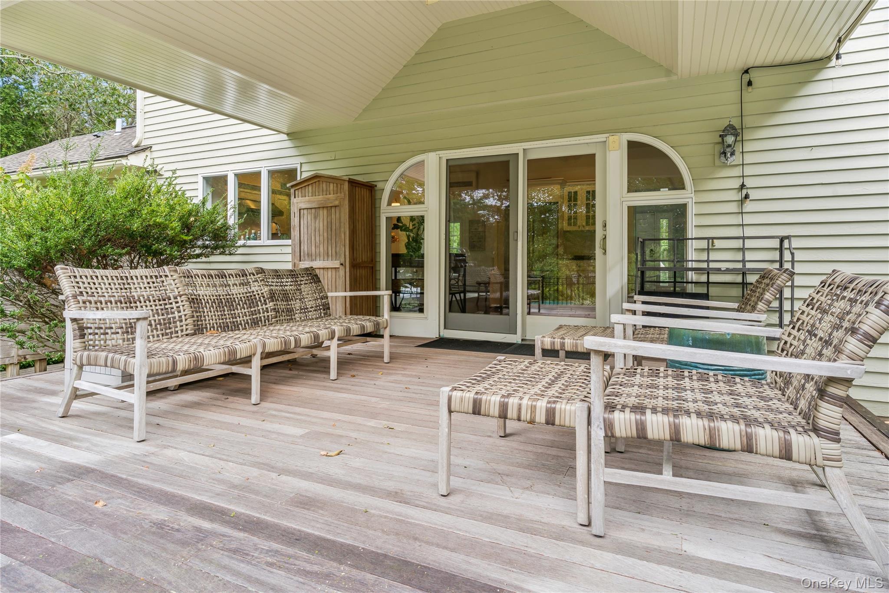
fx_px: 494
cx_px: 444
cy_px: 296
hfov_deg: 84.0
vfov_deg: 61.9
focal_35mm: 20
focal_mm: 20
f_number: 10
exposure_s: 1/20
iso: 200
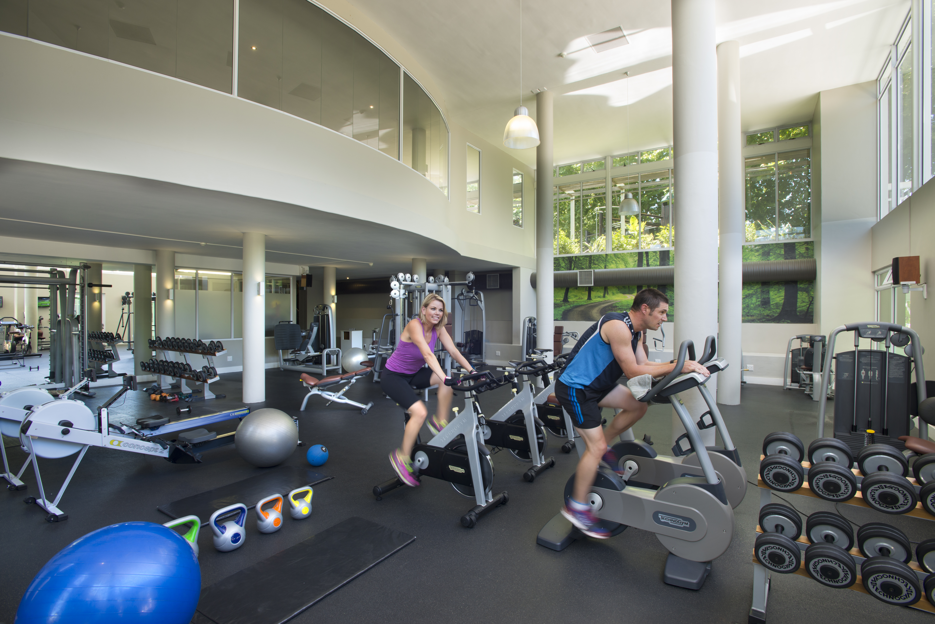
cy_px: 312
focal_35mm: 17
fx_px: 442
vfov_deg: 70.5
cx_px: 468
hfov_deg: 93.3
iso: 200
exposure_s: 1/8
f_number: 9.5
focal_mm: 17
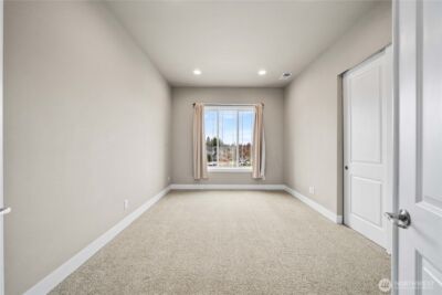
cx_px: 221
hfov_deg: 112.6
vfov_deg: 90.1
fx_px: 147
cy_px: 148
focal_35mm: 12
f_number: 6.3
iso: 200
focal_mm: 12
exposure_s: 1/60
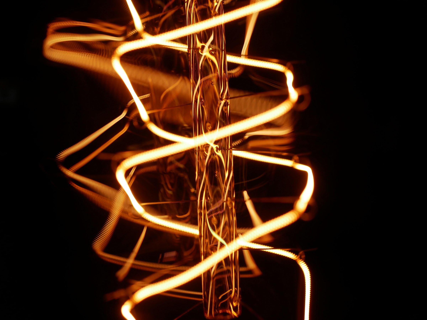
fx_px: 740
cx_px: 214
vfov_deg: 24.4
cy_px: 160
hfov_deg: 32.2
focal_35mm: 60
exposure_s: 1/1300
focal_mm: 30
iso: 200
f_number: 4.5
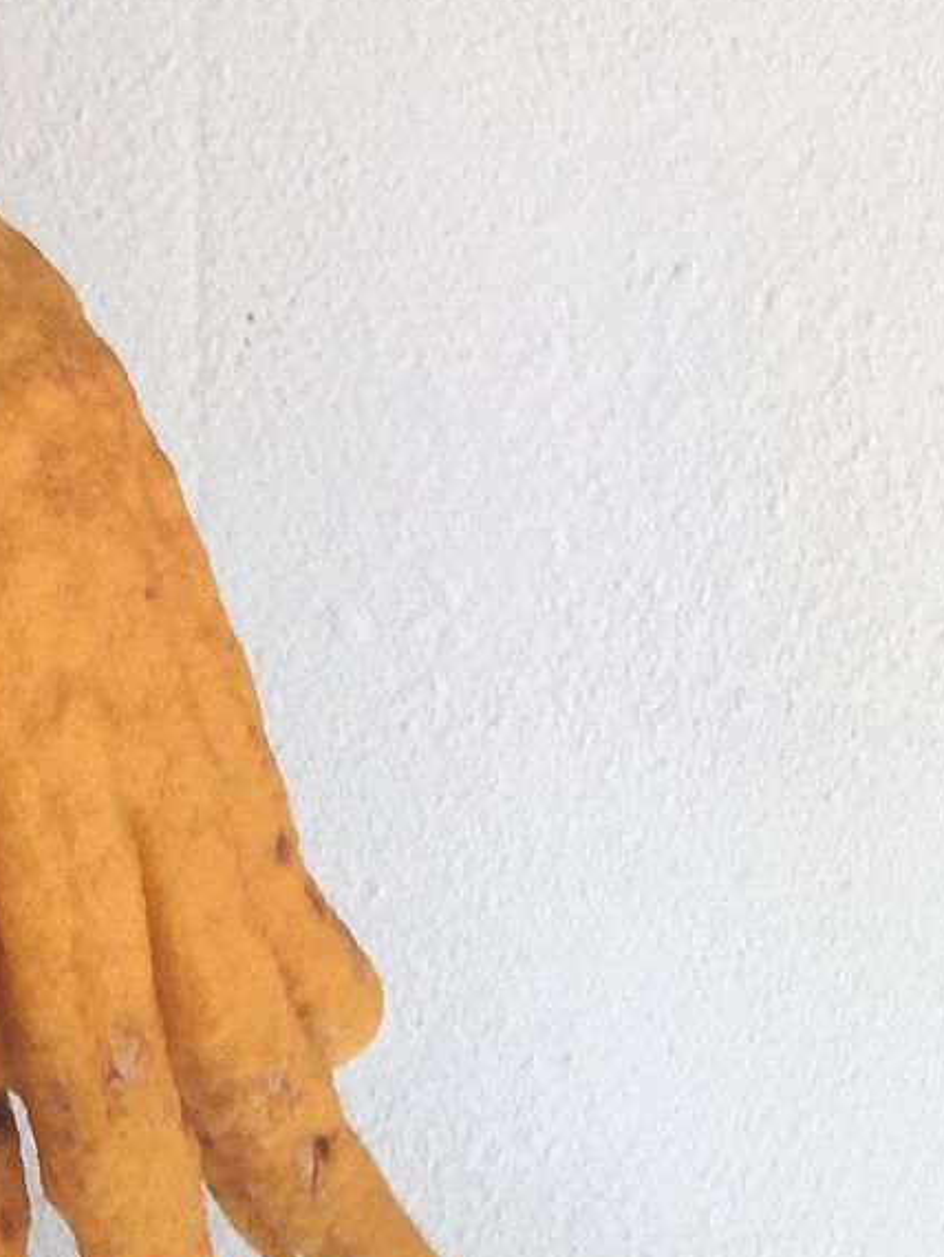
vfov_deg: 15.7
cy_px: -86
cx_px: -693
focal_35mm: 122
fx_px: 4433
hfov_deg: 11.4
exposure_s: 1/50
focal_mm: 4.15
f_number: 2.2
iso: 32
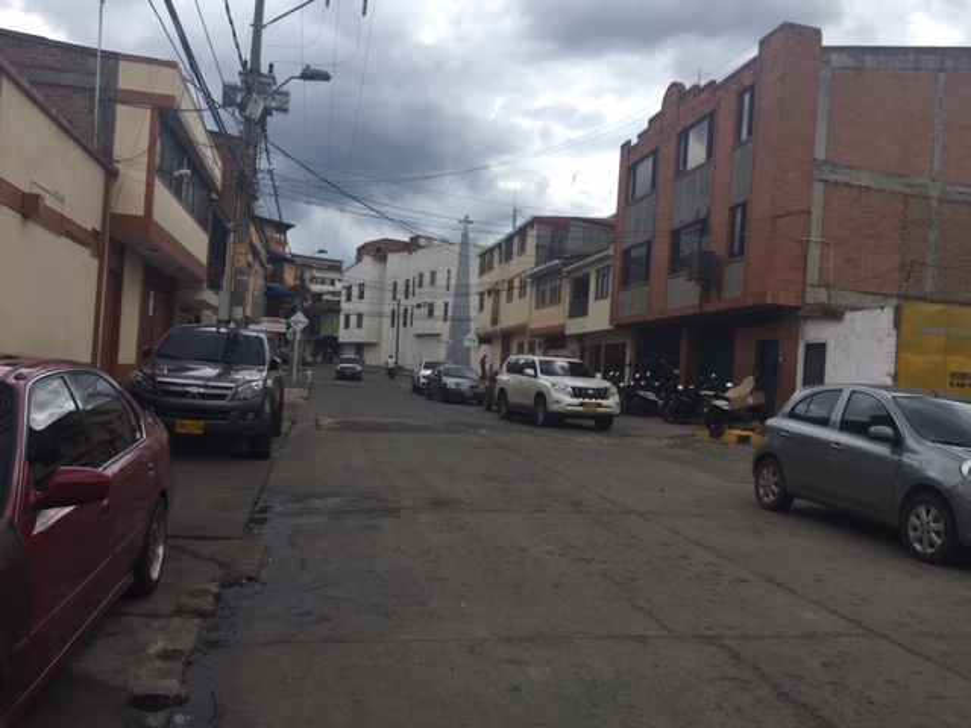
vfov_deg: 48.2
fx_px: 813
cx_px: 486
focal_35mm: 29
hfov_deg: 61.7
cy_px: 364
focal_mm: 4.15
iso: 32
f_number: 2.2
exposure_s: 1/1464
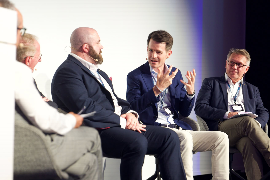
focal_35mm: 129
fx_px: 968
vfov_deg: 10.6
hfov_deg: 15.9
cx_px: 135
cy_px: 90
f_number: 2.8
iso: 1000
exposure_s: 1/100
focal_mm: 86
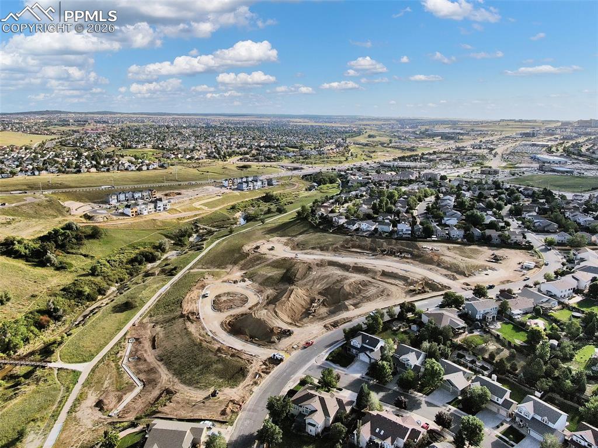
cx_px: 299
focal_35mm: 24
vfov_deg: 56.8
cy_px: 224
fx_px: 414
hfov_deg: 71.6
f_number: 2.8
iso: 100
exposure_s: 1/80
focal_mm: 4.39
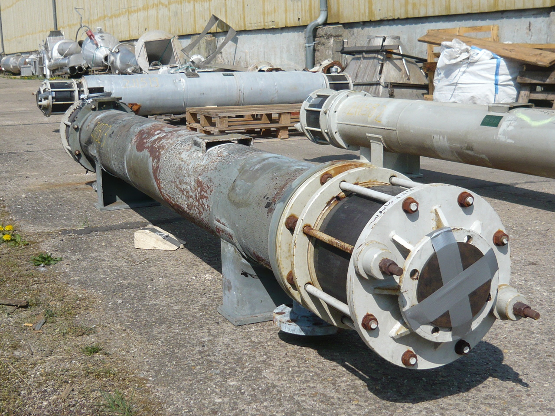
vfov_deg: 28.6
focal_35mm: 51
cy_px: 208
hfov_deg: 37.5
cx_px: 278
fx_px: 818
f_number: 9
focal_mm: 5.5
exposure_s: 1/200
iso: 100
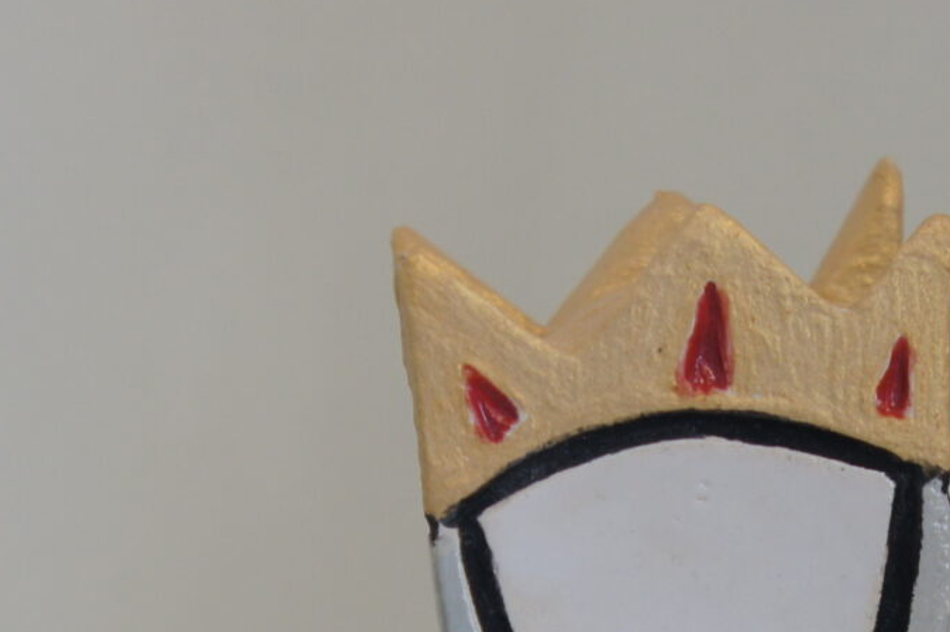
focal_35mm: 171
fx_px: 4508
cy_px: 1071
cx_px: 684
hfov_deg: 12.0
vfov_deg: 7.8
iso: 200
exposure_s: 1/60
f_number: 4.5
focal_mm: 30
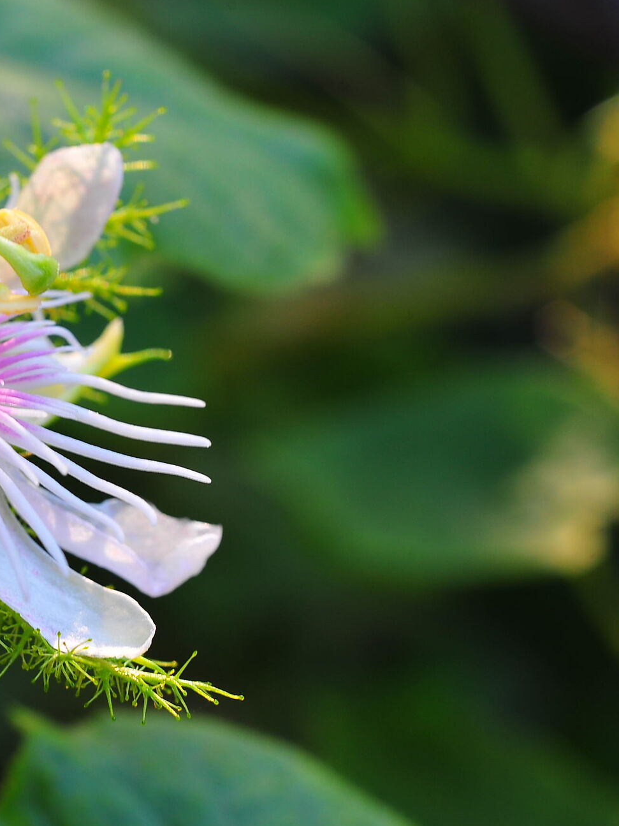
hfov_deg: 14.7
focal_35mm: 98
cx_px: -67
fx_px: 2337
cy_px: 420
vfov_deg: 20.0
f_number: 8
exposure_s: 1/60
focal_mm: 55
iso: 400
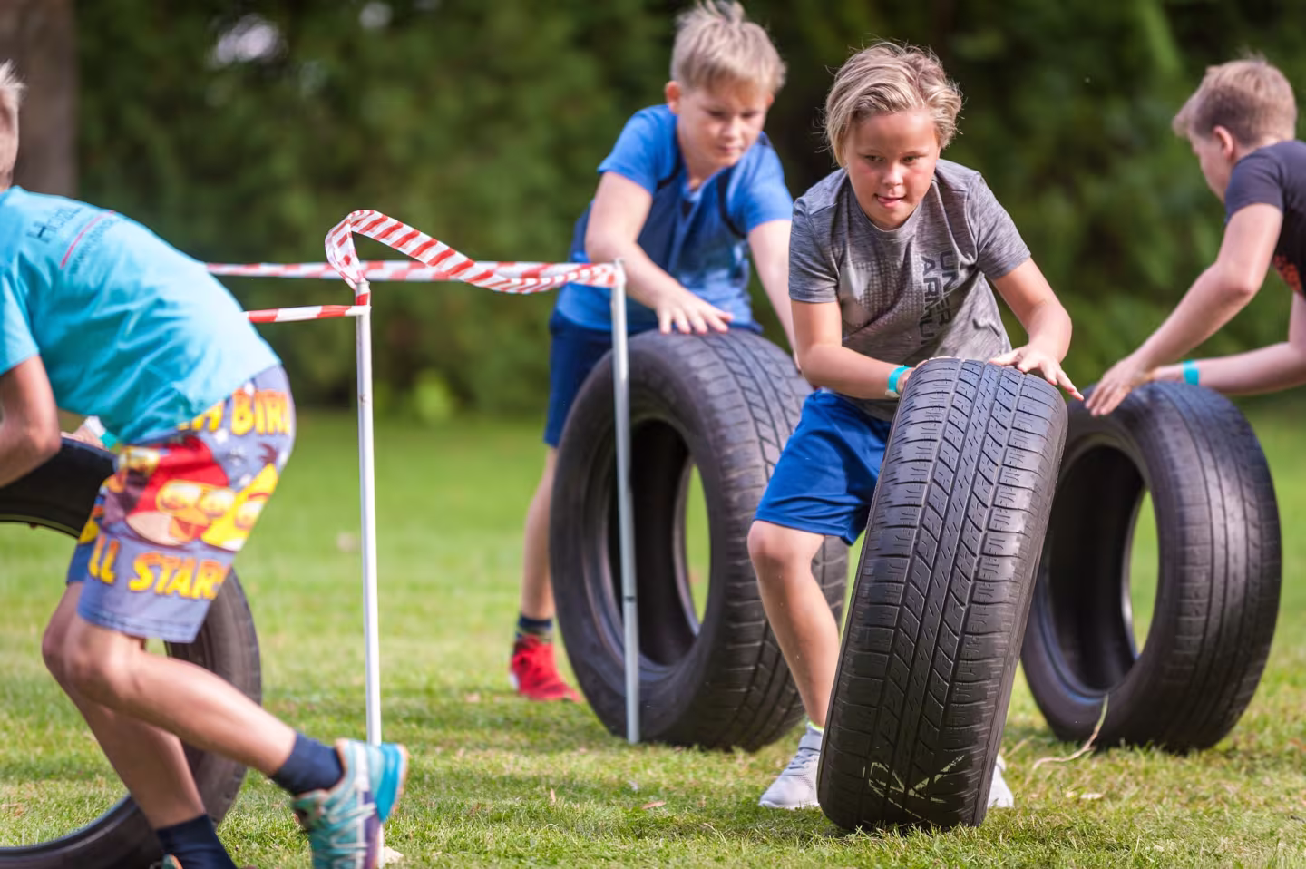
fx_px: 7250
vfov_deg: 6.9
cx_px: 653
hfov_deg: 10.3
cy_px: 434
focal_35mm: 200
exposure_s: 1/500
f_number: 2.8
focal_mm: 200
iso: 500
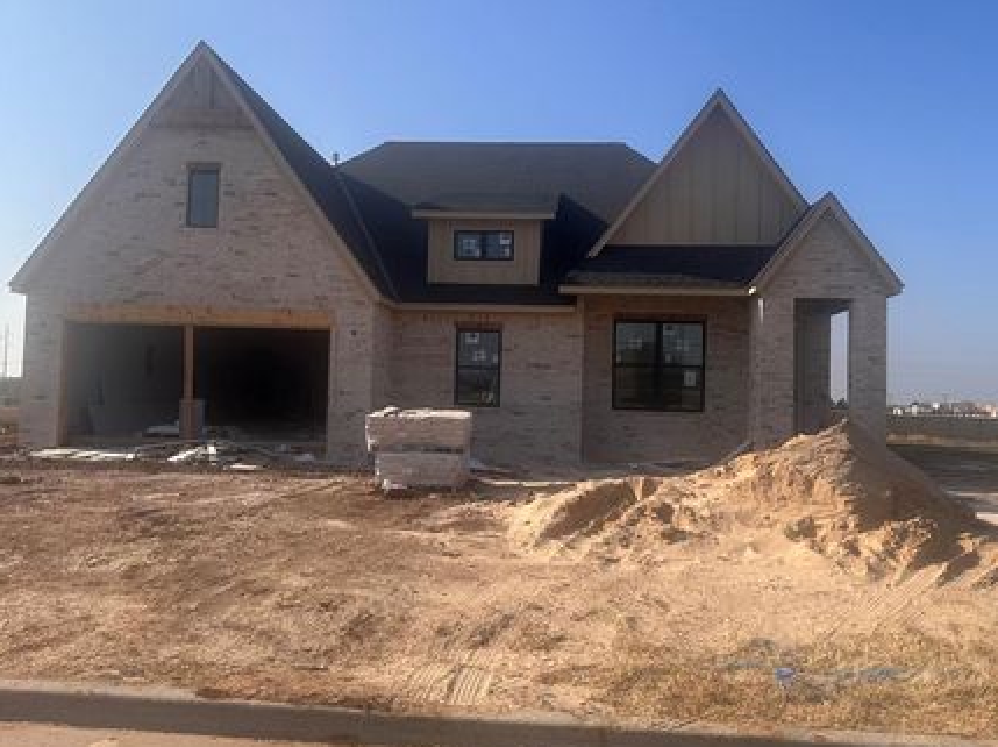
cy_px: 360
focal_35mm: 28
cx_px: 500
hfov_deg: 63.5
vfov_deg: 49.7
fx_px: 807
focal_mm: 6.86
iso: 80
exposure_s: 1/4762
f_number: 1.78
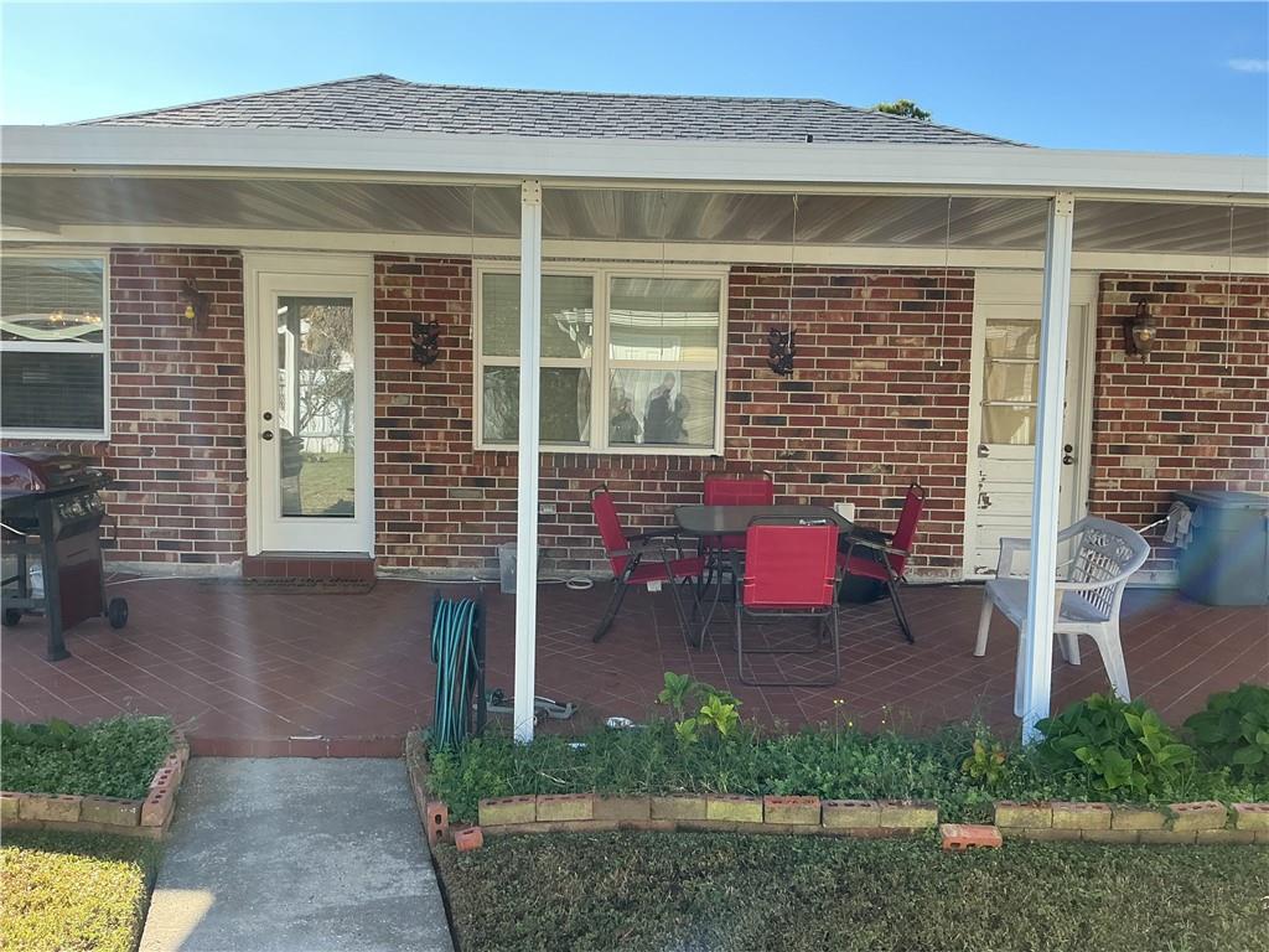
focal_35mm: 29
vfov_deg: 48.2
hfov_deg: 61.7
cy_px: 476
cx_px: 634
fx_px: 1063
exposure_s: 1/469
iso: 25
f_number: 1.8
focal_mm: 3
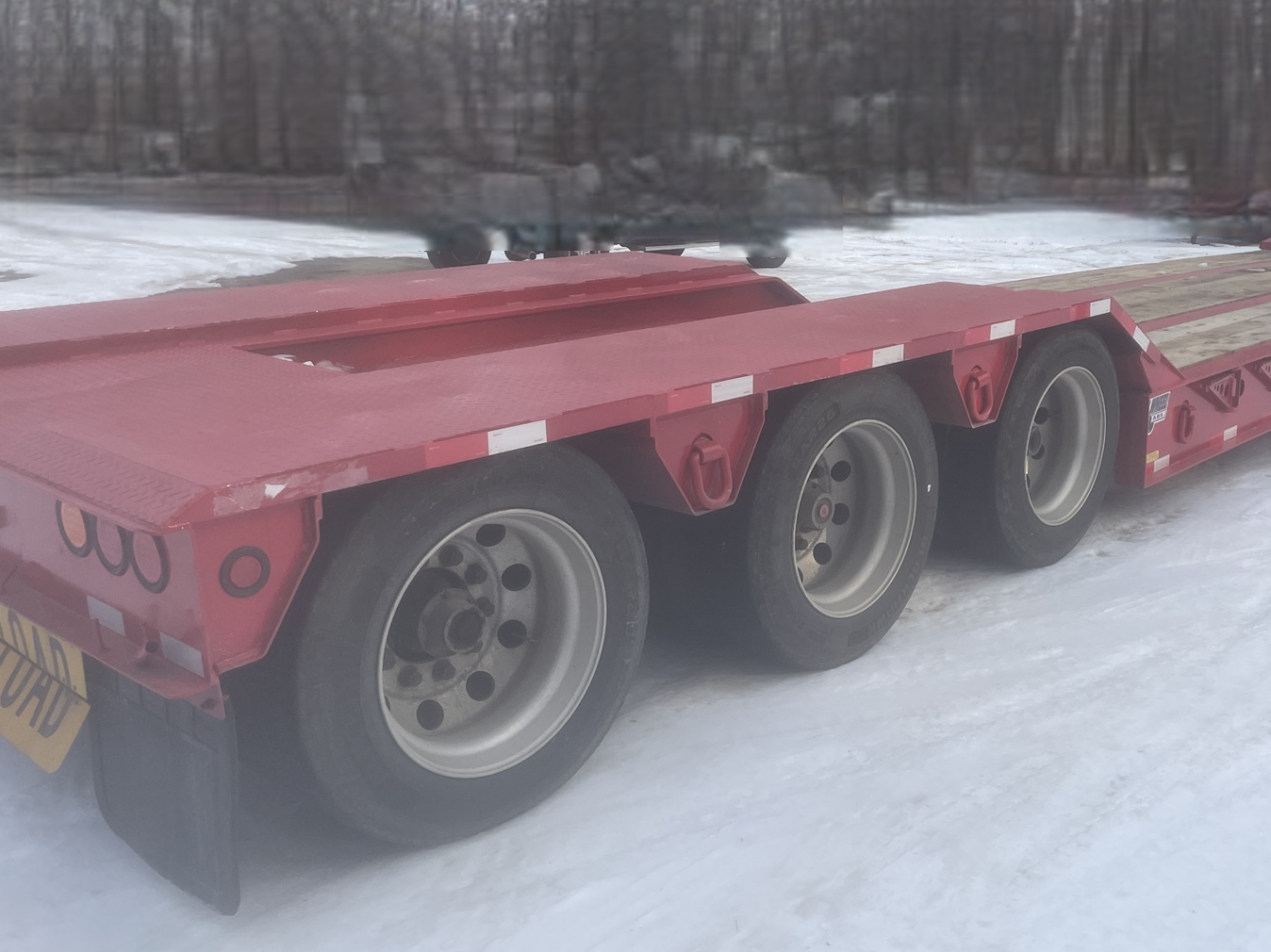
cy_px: 457
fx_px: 1285
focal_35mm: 35
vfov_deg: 40.7
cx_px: 819
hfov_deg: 51.9
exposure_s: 1/1453
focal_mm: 4.2
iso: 32
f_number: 1.6
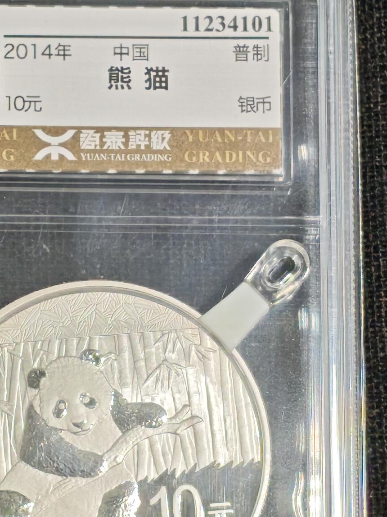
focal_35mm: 193
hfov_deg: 7.7
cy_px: 321
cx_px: 94
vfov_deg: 10.2
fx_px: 2877
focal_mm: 4.94
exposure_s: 1/630
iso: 50
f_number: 1.5
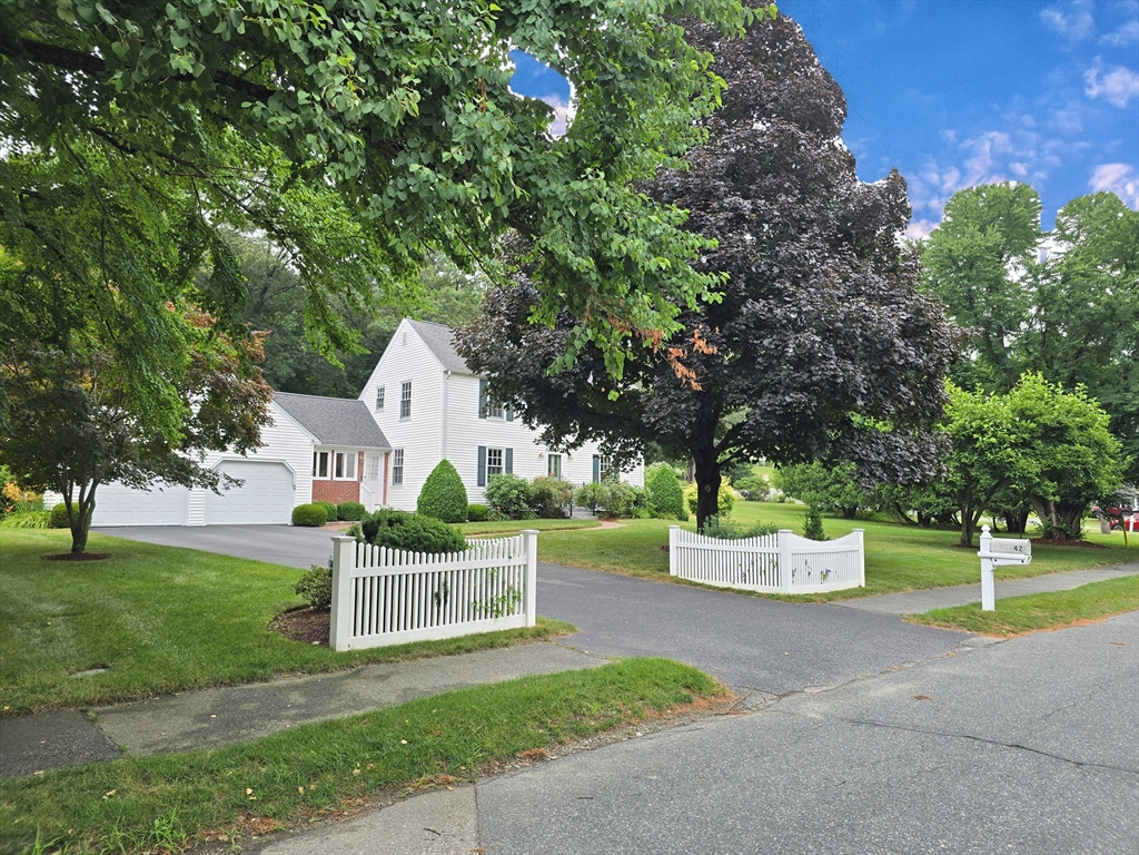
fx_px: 757
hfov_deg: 73.9
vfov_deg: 58.9
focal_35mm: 23
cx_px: 570
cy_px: 428
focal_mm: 6.3
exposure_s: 1/180
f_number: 1.7
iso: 25
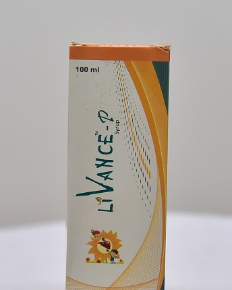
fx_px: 807
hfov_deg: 16.4
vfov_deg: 20.4
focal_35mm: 94
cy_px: 165
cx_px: 116
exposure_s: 1/125
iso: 1600
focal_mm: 82
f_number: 4.5
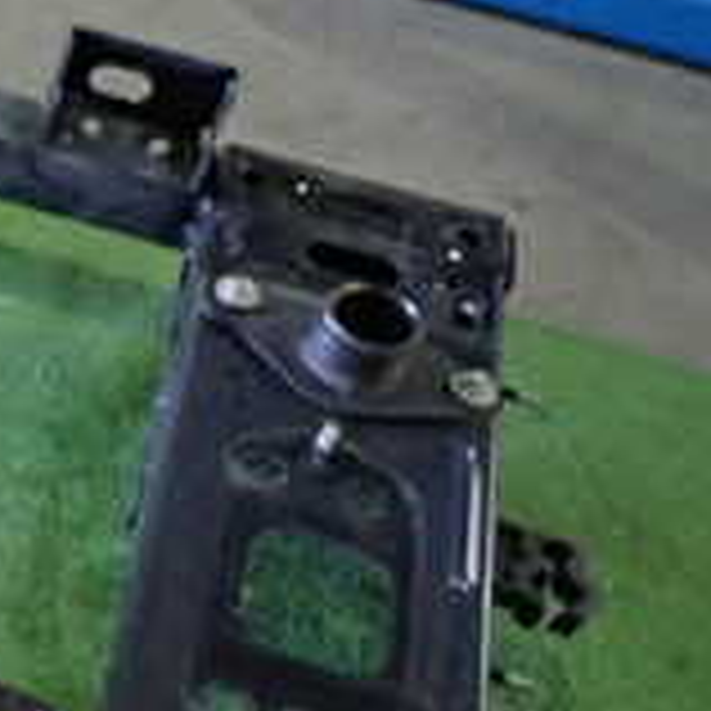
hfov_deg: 16.8
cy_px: 504
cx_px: -594
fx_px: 1952
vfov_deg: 20.5
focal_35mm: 84
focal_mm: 4.5
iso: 400
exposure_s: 1/30
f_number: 2
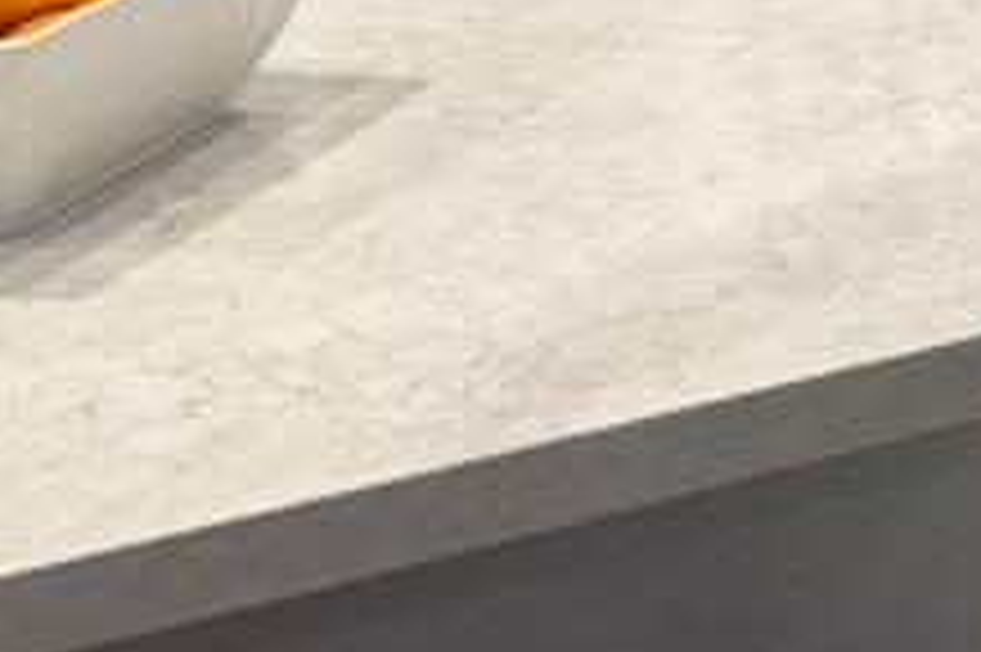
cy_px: -1165
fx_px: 4983
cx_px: 2912
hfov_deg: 9.1
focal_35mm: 183
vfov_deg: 6.9
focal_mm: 6.76
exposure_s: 1/120
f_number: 1.78
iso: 160
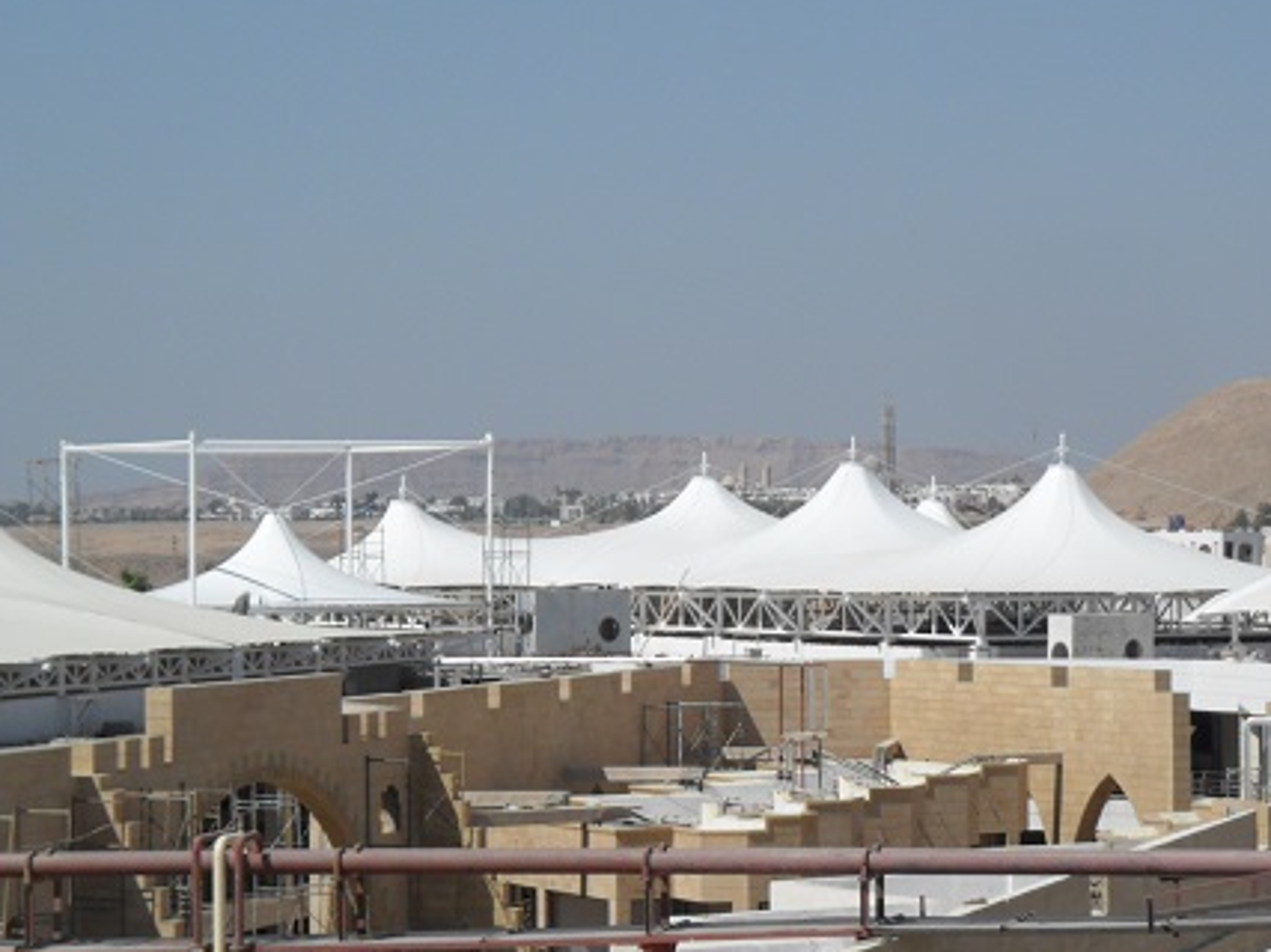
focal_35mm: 123
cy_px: 477
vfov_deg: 12.0
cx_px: 893
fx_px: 4515
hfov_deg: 16.0
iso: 80
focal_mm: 13.5
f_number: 11.6
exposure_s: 1/250
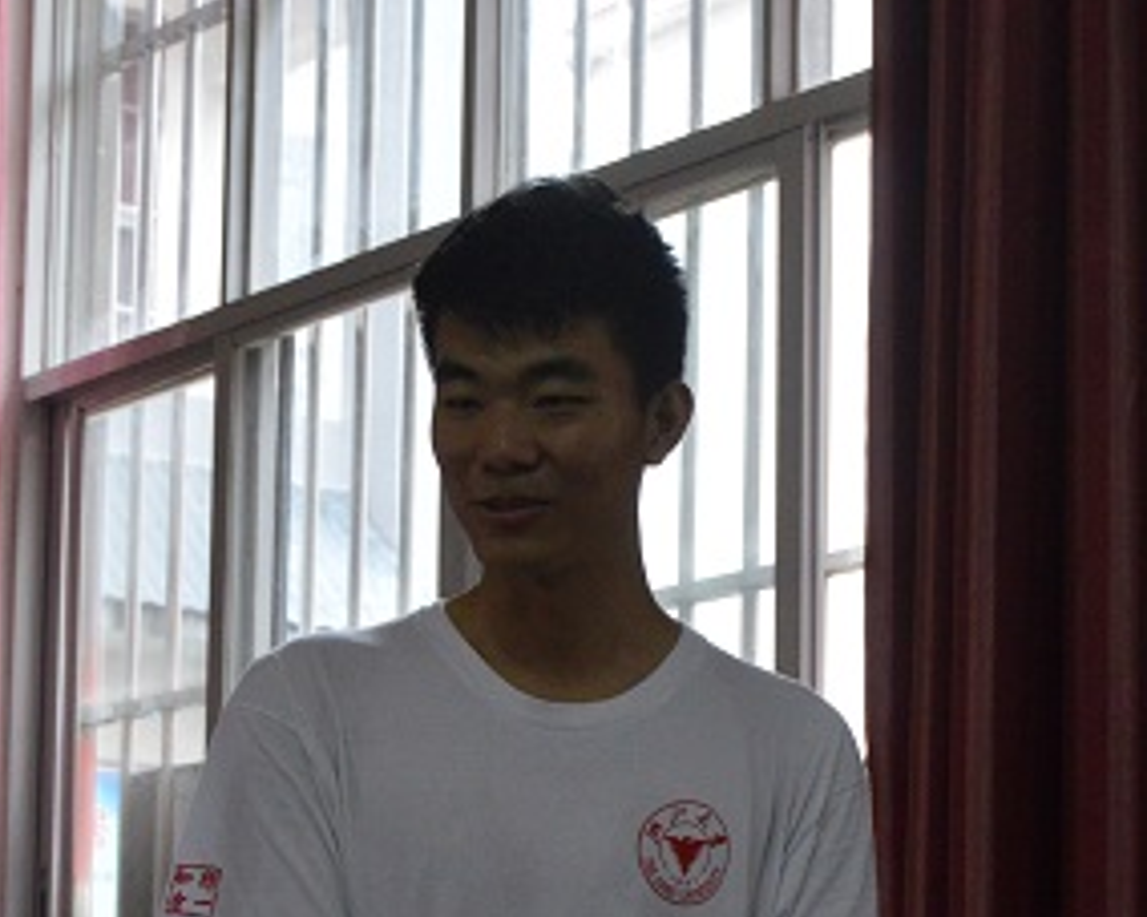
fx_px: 3767
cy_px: 875
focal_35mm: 111
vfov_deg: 13.7
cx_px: 485
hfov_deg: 17.3
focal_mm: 28
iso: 1600
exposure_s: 1/100
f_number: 5
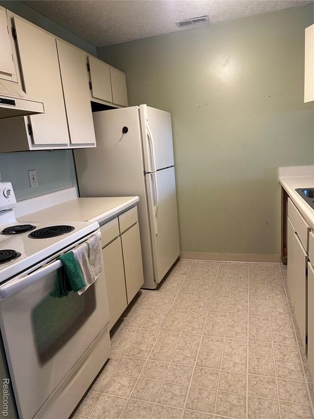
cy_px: 210
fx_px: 290
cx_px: 157
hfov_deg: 56.8
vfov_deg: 71.6
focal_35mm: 24
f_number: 1.78
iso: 200
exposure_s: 1/60
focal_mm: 6.86
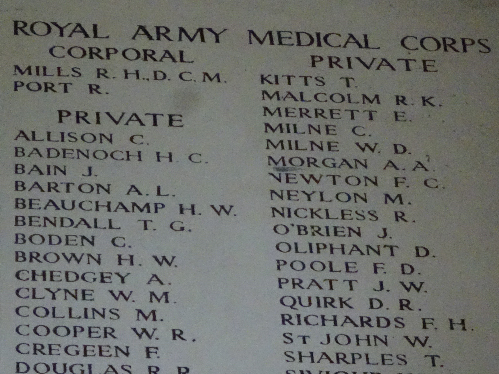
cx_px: 250
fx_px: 2494
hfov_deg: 11.4
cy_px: 187
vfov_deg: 8.6
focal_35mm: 173
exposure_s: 1/200
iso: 2500
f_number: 5.6
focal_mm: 29.57
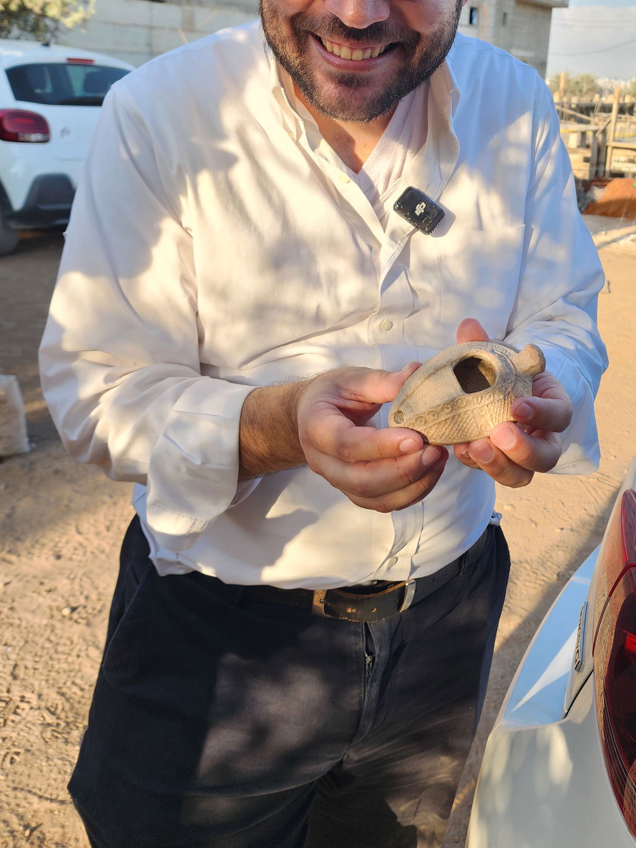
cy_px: 273
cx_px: 416
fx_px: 784
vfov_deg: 55.5
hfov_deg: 43.6
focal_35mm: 32
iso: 16
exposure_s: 1/180
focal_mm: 6.4
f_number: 1.8
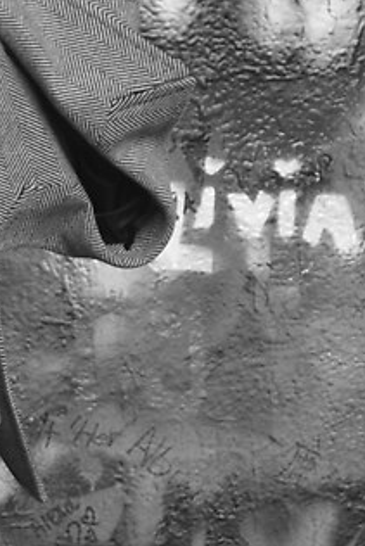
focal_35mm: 398
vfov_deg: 5.1
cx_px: 172
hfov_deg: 3.5
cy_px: -629
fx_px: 6043
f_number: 2.8
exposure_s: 1/250
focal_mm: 35
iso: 200
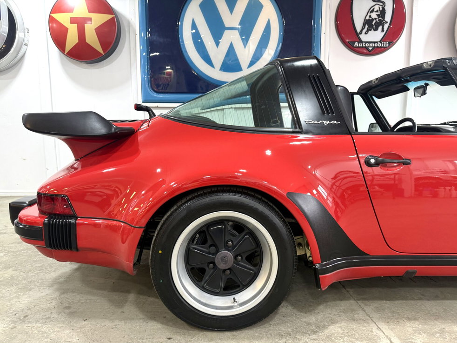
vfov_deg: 54.9
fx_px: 330
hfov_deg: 69.4
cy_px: 178
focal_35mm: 25
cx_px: 224
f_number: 1.78
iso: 160
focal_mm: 6.76
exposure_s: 1/60
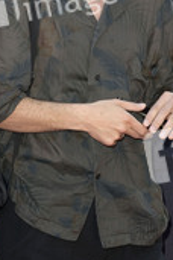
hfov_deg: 4.9
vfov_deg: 7.4
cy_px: 71
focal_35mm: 280
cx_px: 83
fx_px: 2018
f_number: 8
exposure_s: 1/160
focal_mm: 120
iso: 640
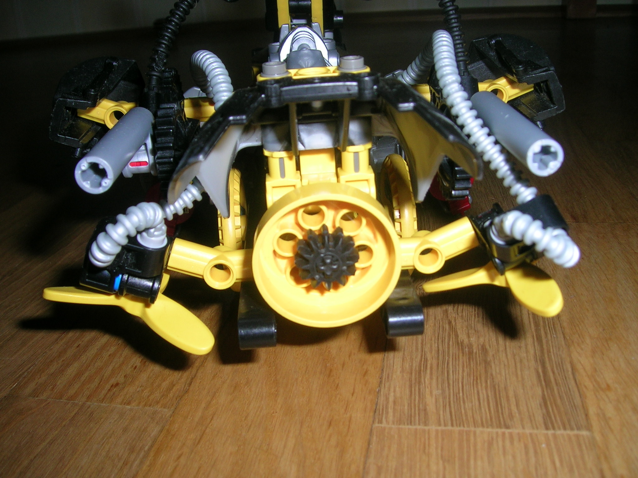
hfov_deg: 52.6
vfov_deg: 40.7
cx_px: 319
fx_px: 645
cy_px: 239
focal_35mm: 35
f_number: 4.8
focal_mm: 5.4
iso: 50
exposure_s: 1/60.1
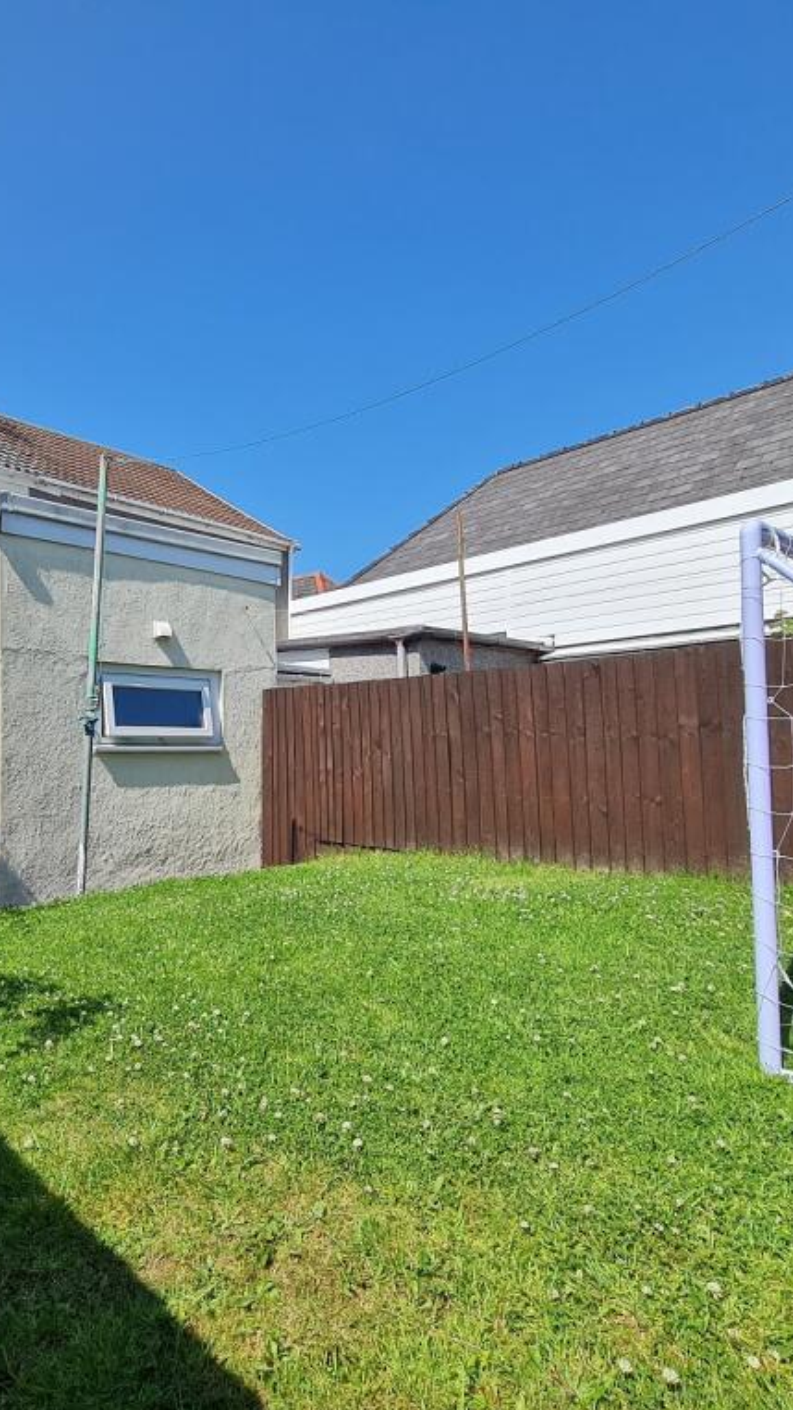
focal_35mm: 19
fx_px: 710
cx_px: 244
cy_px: 708
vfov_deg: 89.6
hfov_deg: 56.6
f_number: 2.2
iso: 64
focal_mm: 2.2
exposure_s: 1/1792
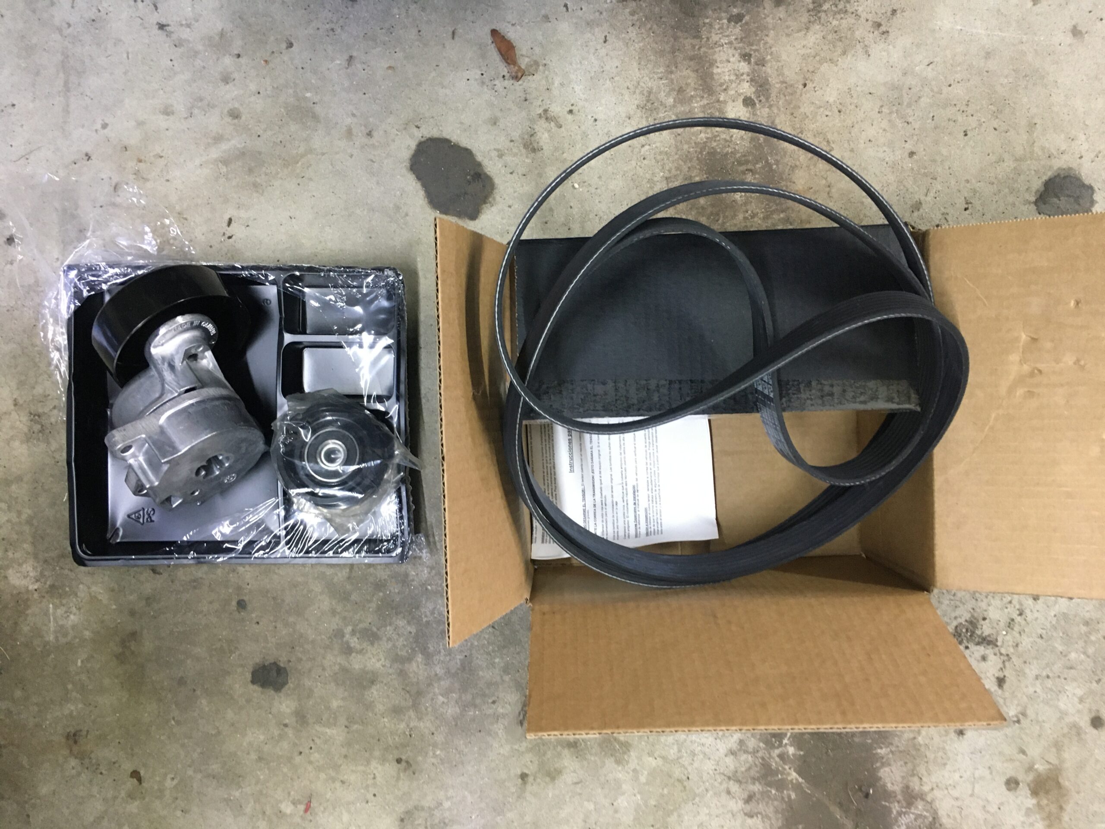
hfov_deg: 61.7
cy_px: 414
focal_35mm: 29
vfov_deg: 48.2
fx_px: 926
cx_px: 552
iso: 200
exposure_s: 1/17
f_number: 2.2
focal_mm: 4.15
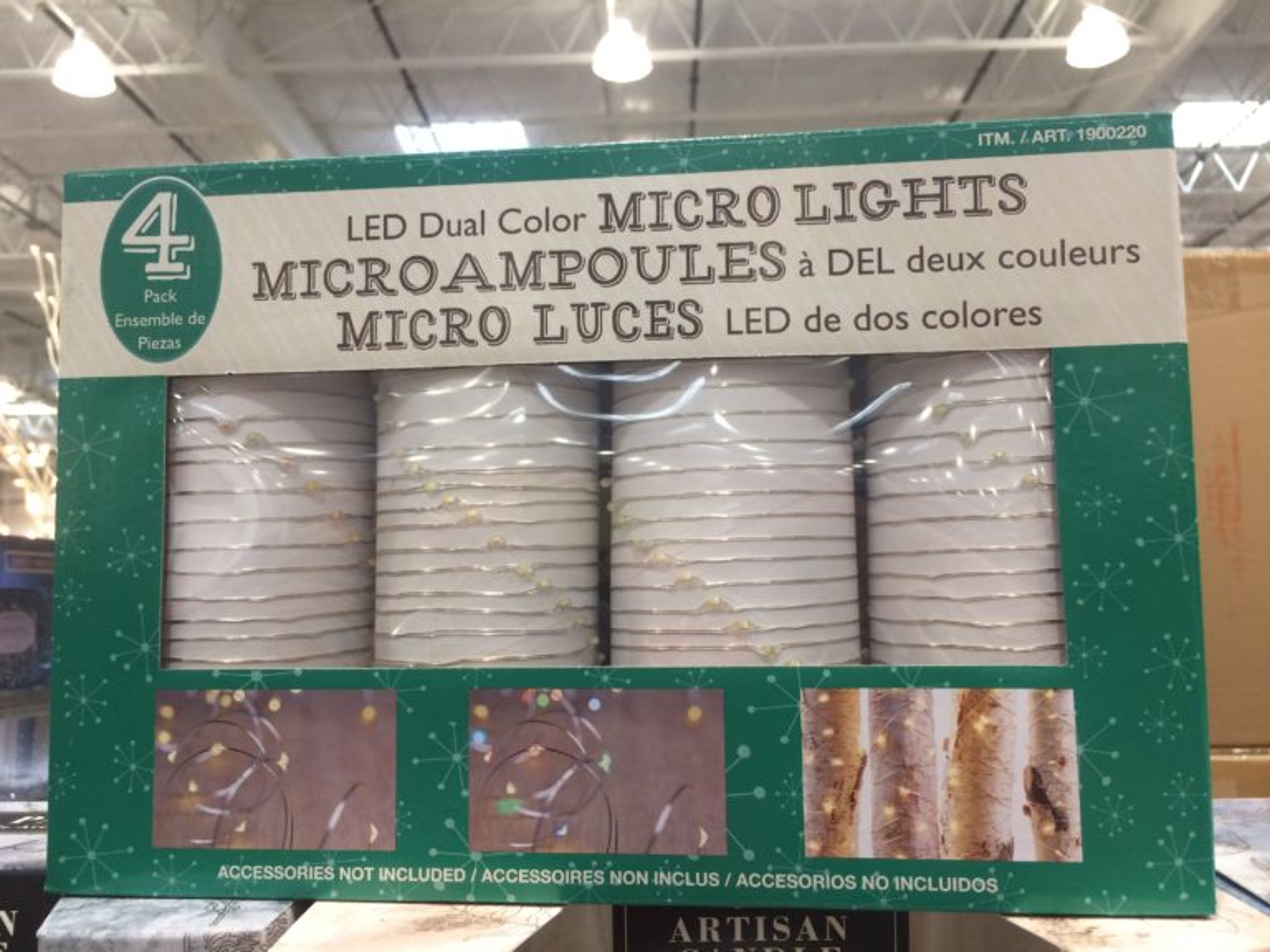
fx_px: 1064
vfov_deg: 48.2
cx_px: 635
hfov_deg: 61.7
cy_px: 476
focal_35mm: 29
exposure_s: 1/30
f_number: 2.2
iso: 80
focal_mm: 4.15
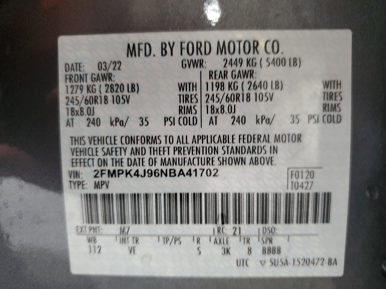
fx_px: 290
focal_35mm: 26
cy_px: 144
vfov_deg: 53.1
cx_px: 193
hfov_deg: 67.3
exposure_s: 1/30
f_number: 1.5
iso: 286
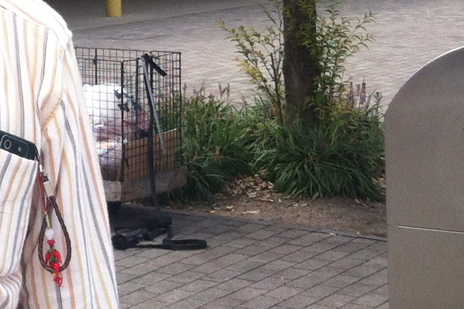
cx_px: -191
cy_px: -37
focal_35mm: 135
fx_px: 1739
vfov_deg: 10.0
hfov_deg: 14.4
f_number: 2.8
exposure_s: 1/838
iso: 80
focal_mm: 3.85
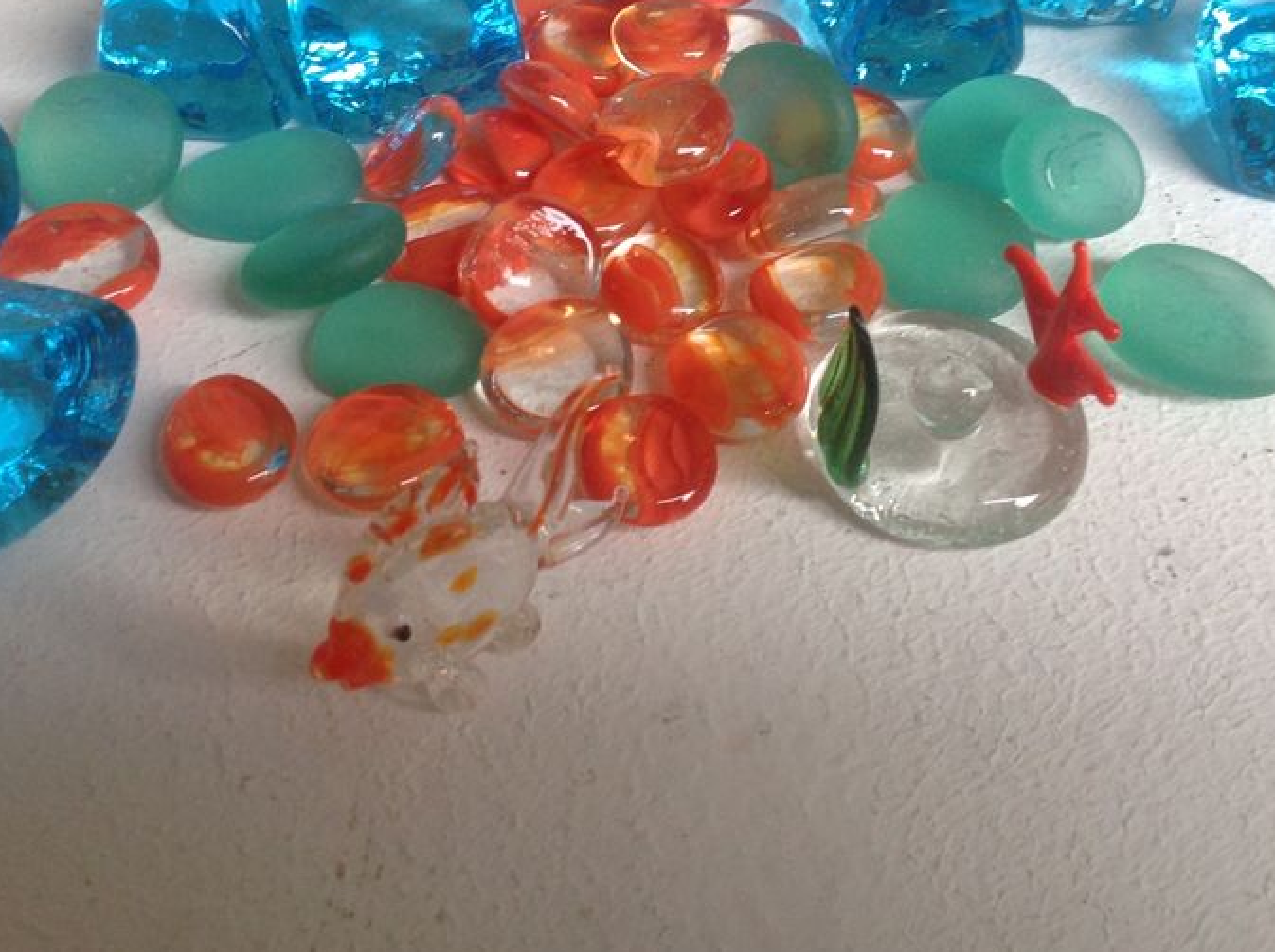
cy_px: 292
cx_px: 606
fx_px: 1913
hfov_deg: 36.9
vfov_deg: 27.7
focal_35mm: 52
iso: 80
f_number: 2.4
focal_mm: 4.28
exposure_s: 1/15
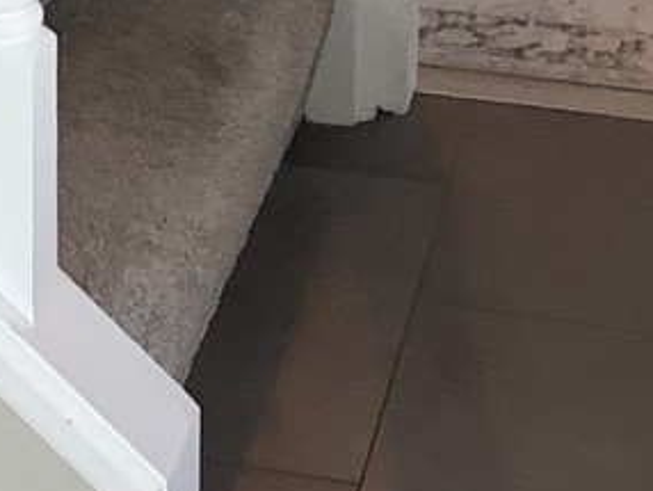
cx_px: -217
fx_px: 2945
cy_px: -434
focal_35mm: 156
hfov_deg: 12.2
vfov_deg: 9.1
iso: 80
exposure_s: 1/120
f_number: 2.4
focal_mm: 3.3
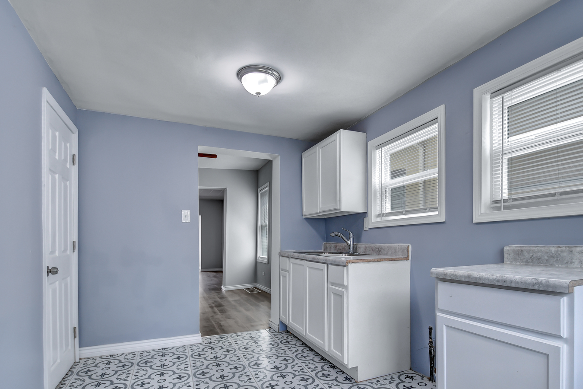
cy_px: 232
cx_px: 312
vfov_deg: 66.8
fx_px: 291
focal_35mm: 18
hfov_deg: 89.9
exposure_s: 1/125
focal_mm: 10
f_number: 3.5
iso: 200
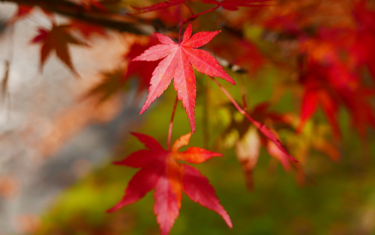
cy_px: 123
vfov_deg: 18.1
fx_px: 736
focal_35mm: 72
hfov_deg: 28.6
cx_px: 188
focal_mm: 31.5
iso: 200
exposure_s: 1/2000
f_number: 2.8
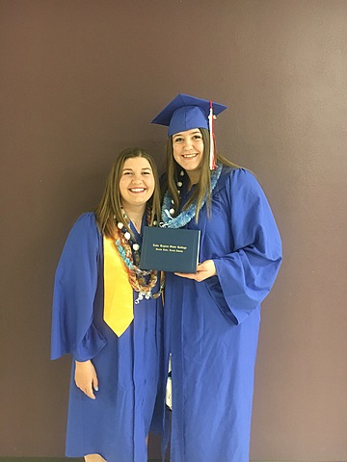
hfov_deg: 48.2
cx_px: 174
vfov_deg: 61.7
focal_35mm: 29
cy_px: 231
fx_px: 388
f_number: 2.2
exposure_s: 1/15
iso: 400
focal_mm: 4.15
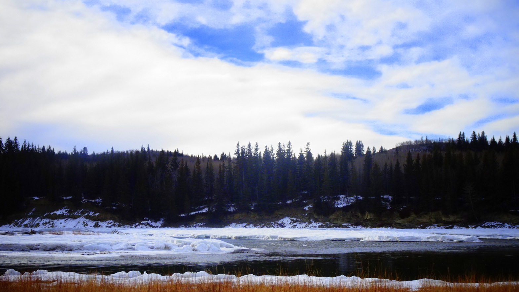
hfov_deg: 40.6
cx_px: 257
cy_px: 166
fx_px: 702
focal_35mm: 51
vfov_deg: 23.5
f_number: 4.5
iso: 80
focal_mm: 7.87
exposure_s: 1/400
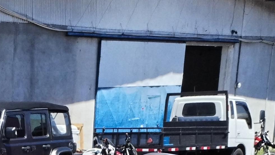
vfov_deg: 7.4
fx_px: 1079
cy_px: 422
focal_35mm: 148
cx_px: -40
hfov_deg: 14.2
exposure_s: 1/1073
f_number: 1.8
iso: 100
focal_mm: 4.75
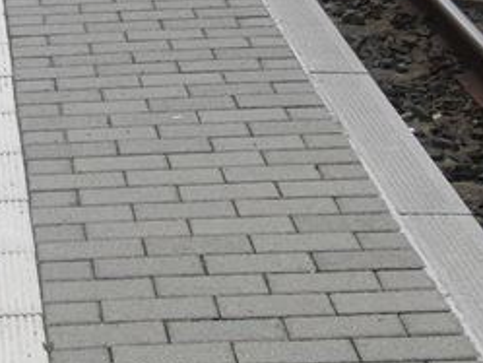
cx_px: 8
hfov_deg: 12.8
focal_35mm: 152
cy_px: -280
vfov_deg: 9.3
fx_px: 2122
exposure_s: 1/640
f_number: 3.6
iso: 100
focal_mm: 6.42
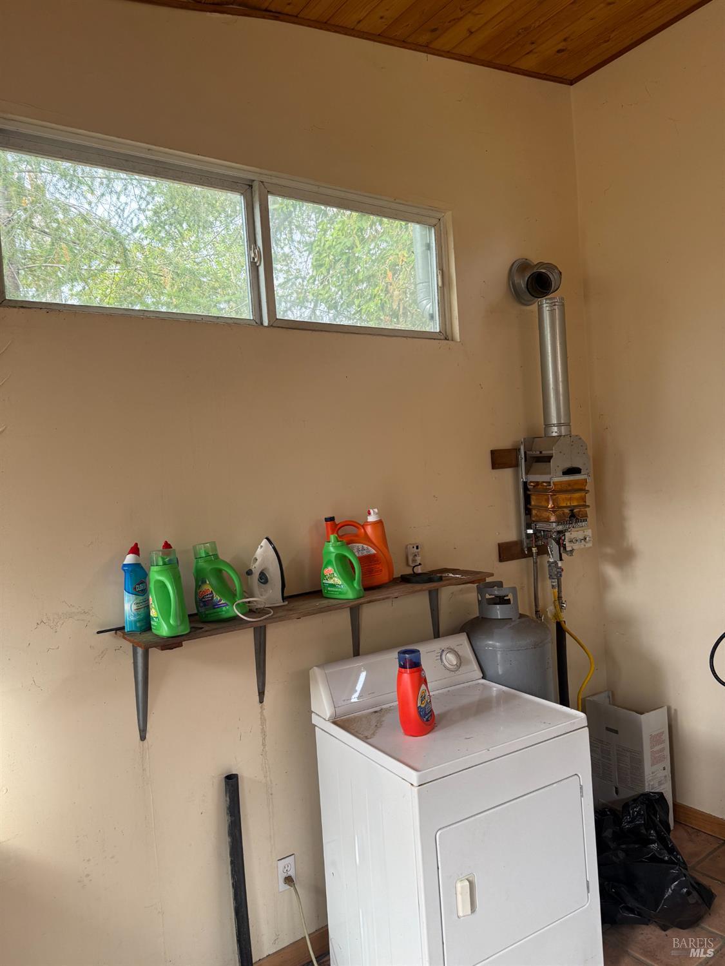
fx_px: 670
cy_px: 483
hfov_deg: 56.8
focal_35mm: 24
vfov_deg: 71.6
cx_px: 362
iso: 125
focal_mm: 6.76
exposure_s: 1/121
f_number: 1.78
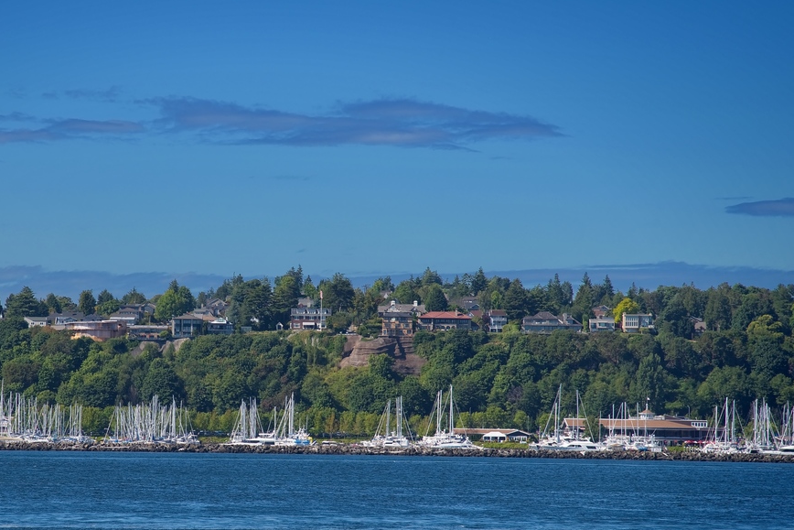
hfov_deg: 11.6
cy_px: 341
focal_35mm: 177
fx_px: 3904
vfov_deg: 7.8
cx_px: 260
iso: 100
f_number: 9
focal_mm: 120
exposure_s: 1/320
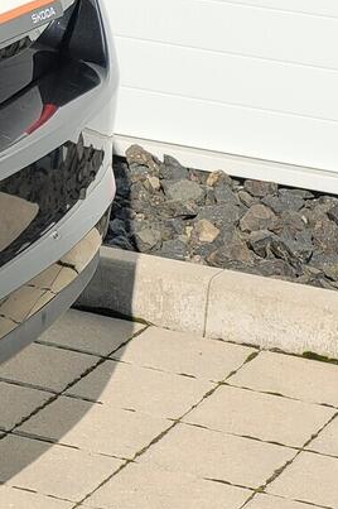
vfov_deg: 10.2
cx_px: -303
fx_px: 2835
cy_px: 159
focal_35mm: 201
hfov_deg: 6.6
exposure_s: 1/1005
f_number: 2.4
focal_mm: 7.12
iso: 25
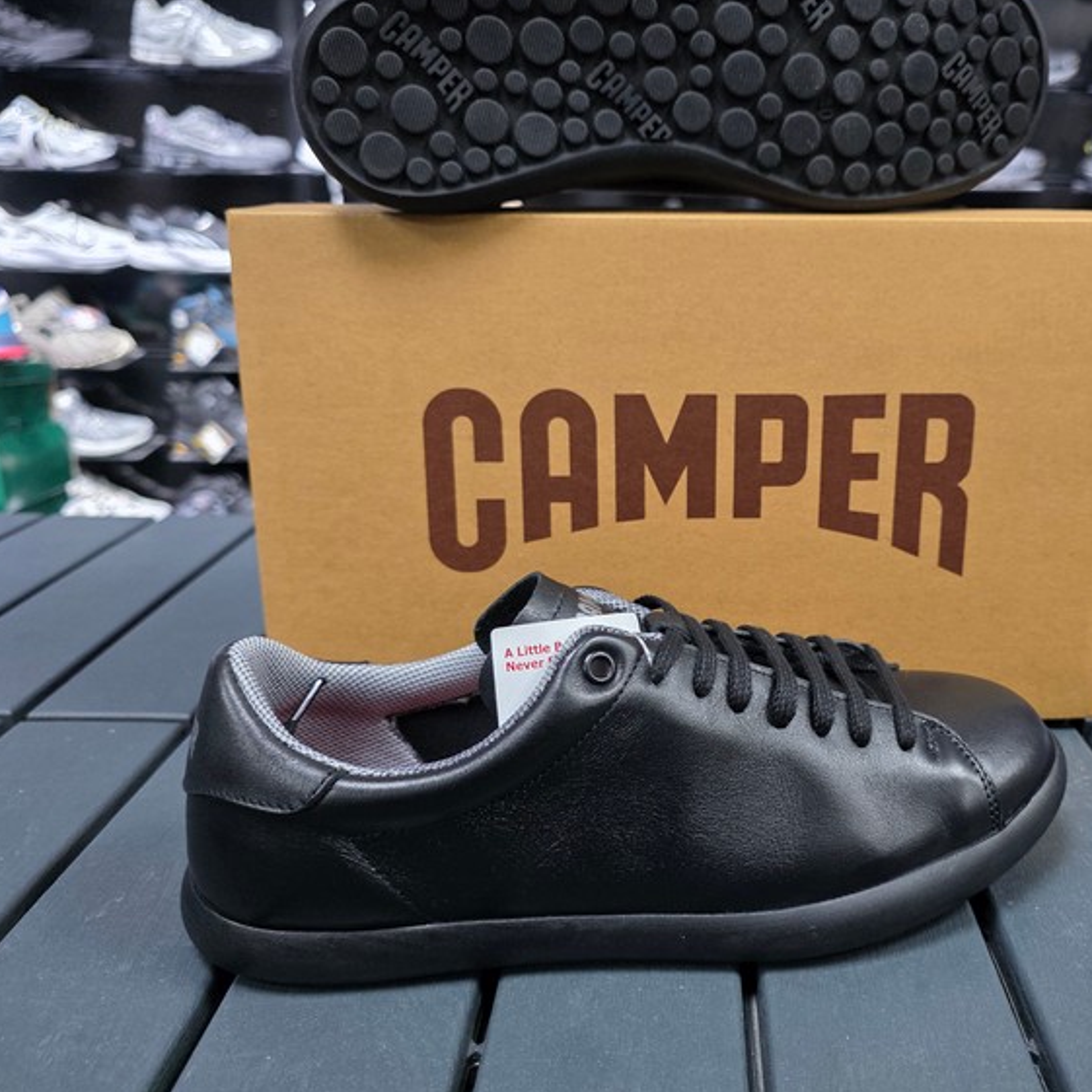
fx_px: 1035
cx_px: 675
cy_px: 533
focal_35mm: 29
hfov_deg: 55.1
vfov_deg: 55.6
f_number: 1.7
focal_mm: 6.3
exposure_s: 1/100
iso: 320
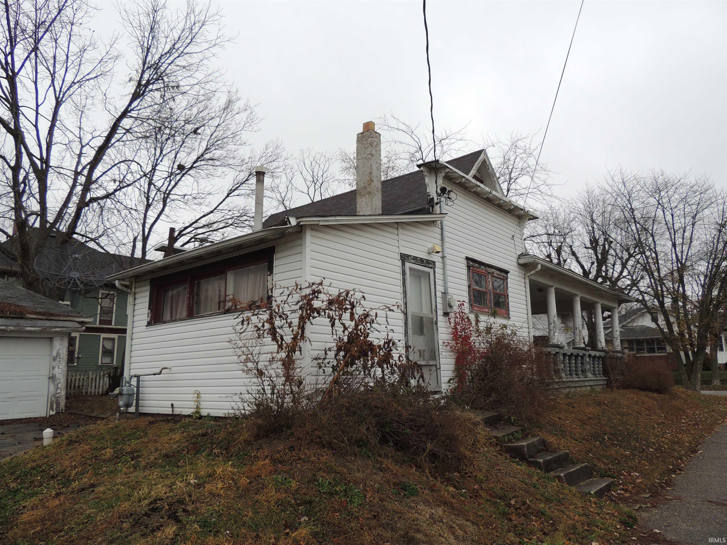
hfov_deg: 71.6
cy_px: 272
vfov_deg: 56.8
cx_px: 364
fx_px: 504
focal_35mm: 24
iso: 100
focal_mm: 4.3
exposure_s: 1/60
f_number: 3
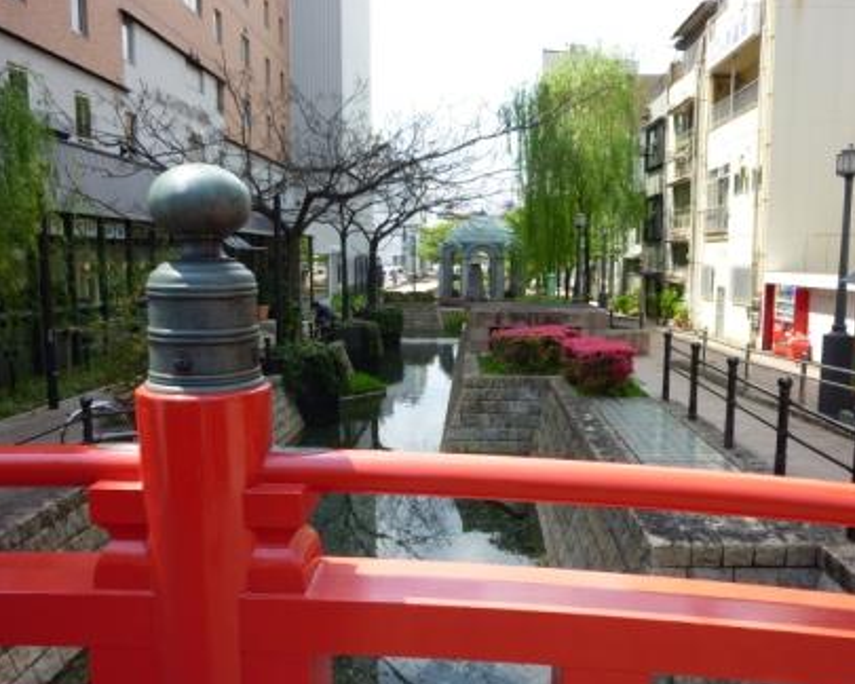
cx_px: 437
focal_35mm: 27
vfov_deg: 53.2
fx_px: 683
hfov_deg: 64.1
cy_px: 346
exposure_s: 1/250
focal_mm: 4.5
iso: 80
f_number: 3.3
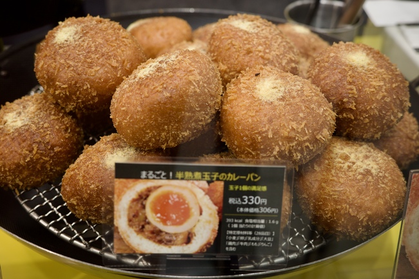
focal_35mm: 40
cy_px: 140
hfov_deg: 48.5
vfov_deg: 33.4
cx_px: 210
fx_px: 465
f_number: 3.2
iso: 250
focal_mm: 26
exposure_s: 1/40
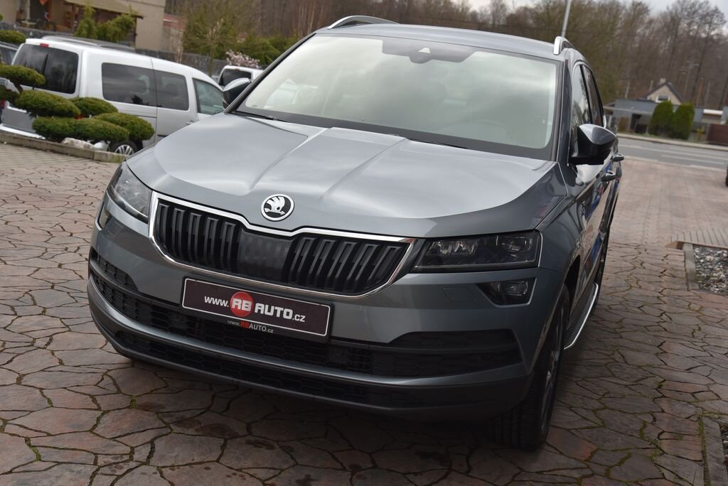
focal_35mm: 48
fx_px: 971
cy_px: 243
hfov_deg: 41.1
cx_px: 364
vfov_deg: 28.1
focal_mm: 48
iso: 500
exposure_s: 1/200
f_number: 7.1
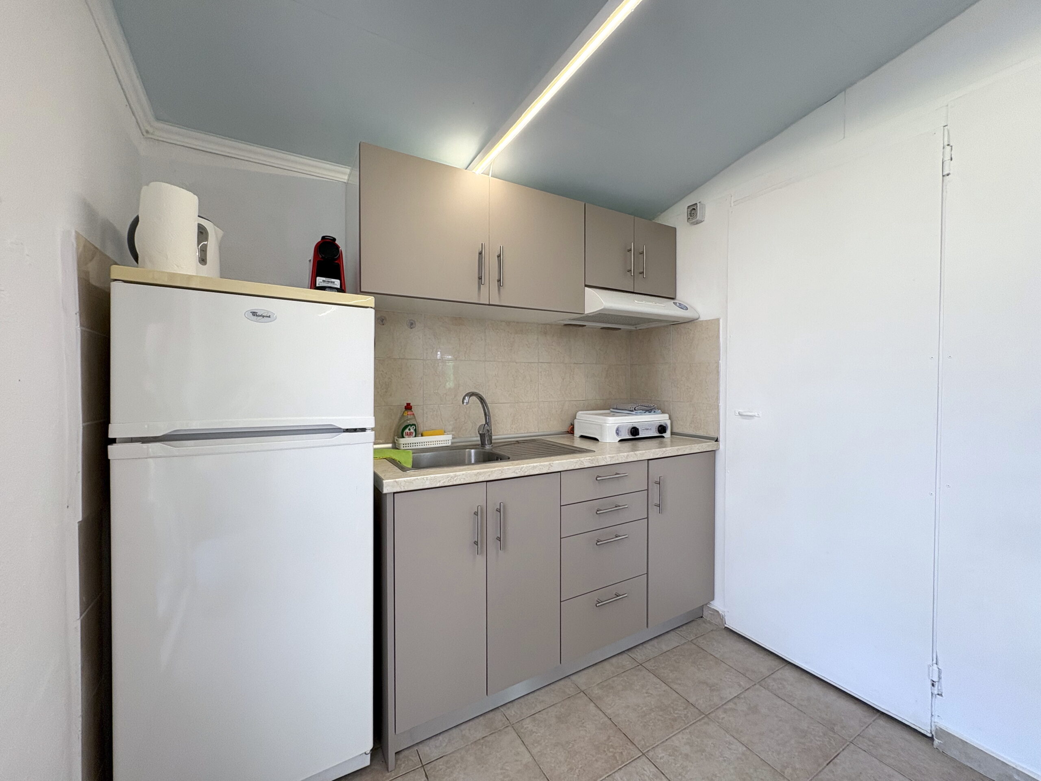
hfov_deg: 102.1
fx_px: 421
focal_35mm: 14
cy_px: 390
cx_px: 520
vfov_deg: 85.7
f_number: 2.2
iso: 80
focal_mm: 2.22
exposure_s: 1/100
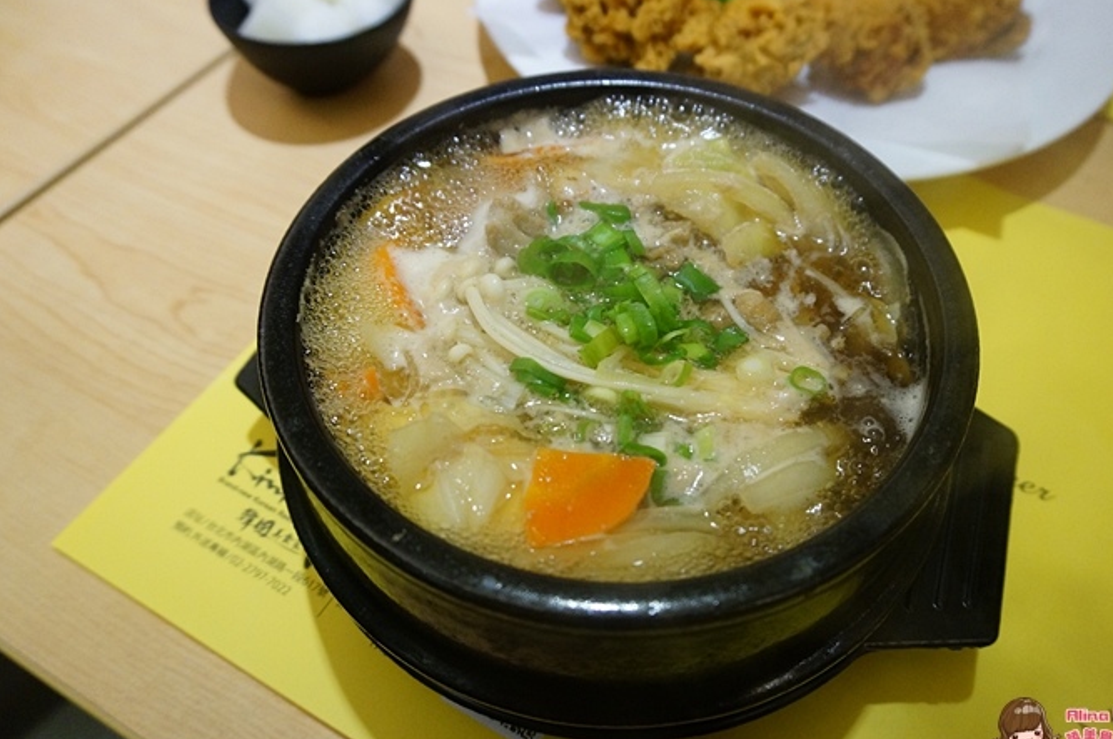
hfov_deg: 67.4
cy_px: 369
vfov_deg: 47.8
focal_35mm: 27
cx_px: 597
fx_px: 834
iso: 1600
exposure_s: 1/200
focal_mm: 16
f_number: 4
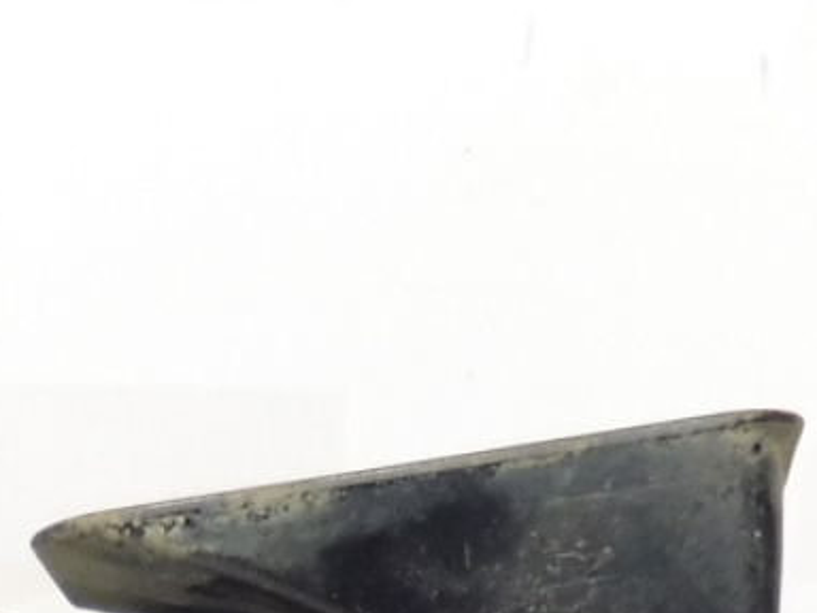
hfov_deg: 15.3
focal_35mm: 128
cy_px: 1132
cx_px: 121
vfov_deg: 10.8
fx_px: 3021
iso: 200
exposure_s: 1/60
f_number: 3.5
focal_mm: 4.3
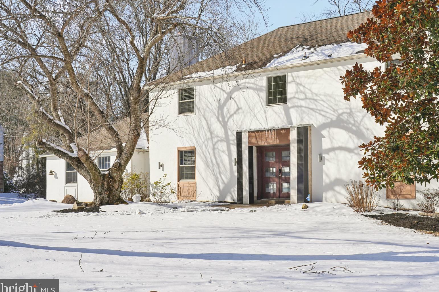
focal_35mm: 53
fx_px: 646
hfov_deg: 37.2
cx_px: 287
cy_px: 106
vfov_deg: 25.4
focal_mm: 40
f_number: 8
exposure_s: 1/400
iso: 100
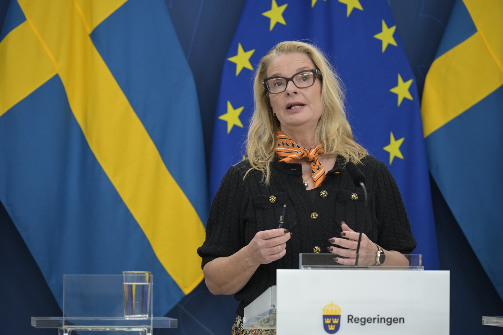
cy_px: 168
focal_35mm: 135
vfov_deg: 10.2
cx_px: 252
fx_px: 1886
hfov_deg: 15.2
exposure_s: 1/320
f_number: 4
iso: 1600
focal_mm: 135
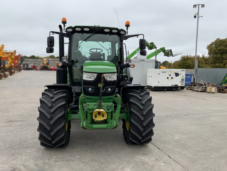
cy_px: 86
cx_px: 114
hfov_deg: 61.7
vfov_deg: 48.2
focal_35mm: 29
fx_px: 190
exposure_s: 1/406
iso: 16
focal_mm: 3
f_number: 1.8
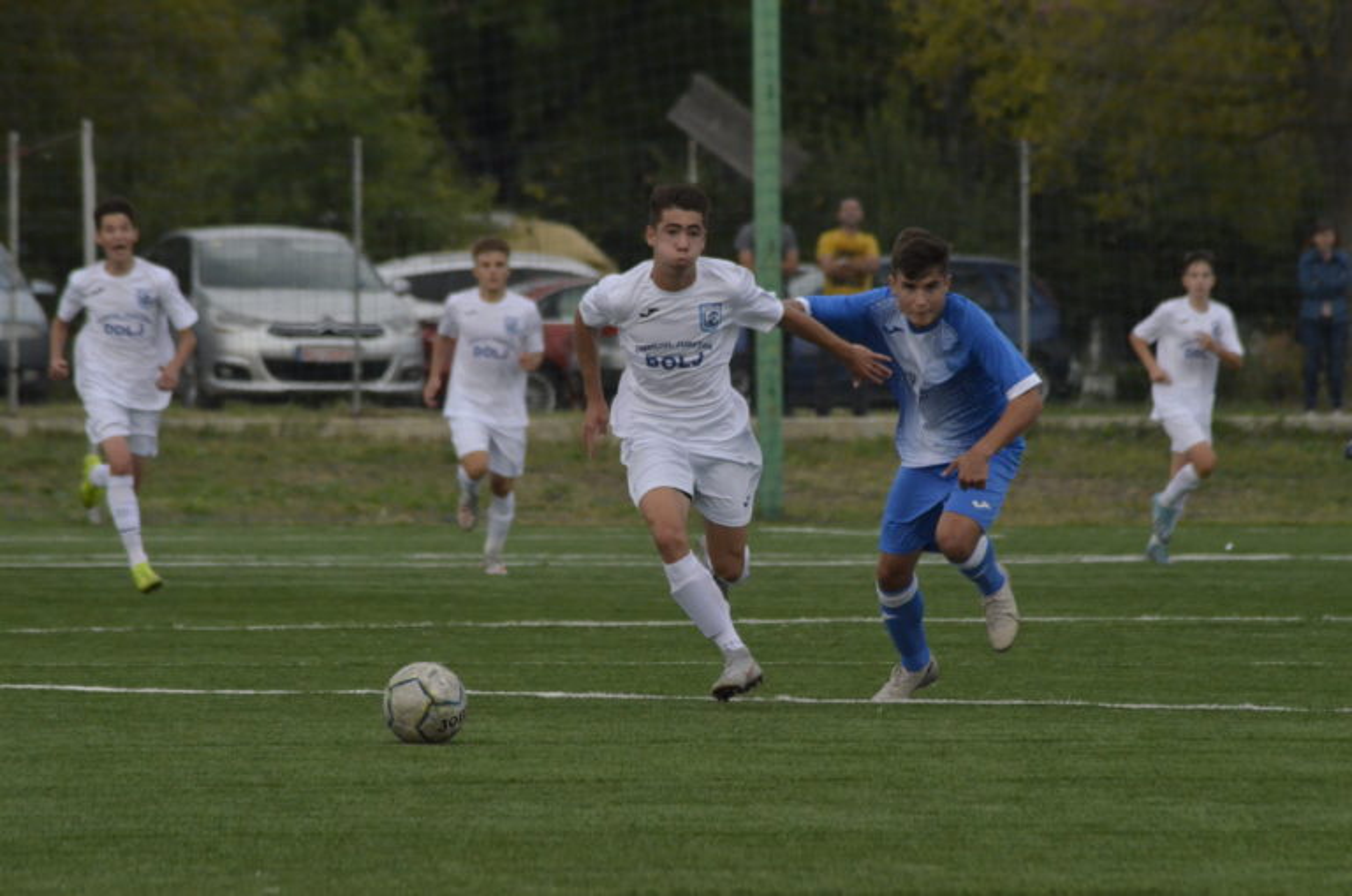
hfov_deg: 4.9
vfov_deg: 3.3
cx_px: 676
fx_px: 15744
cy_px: 448
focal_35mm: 420
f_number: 10
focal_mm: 280
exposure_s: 1/4000
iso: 3200
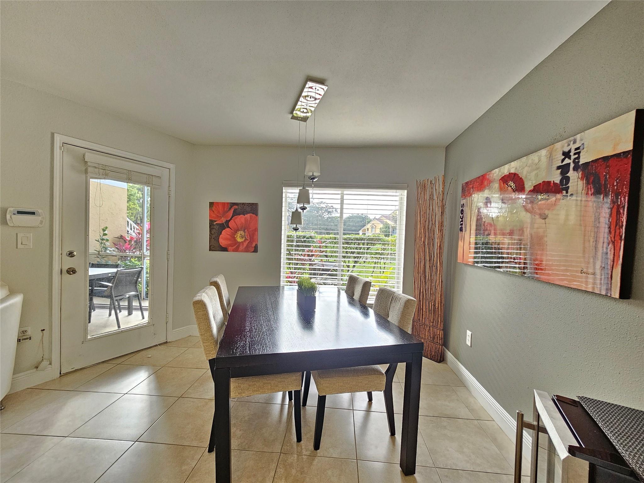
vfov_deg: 89.9
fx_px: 242
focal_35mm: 13
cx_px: 322
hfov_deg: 106.2
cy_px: 242
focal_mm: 2.2
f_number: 2.2
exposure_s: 1/100
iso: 320
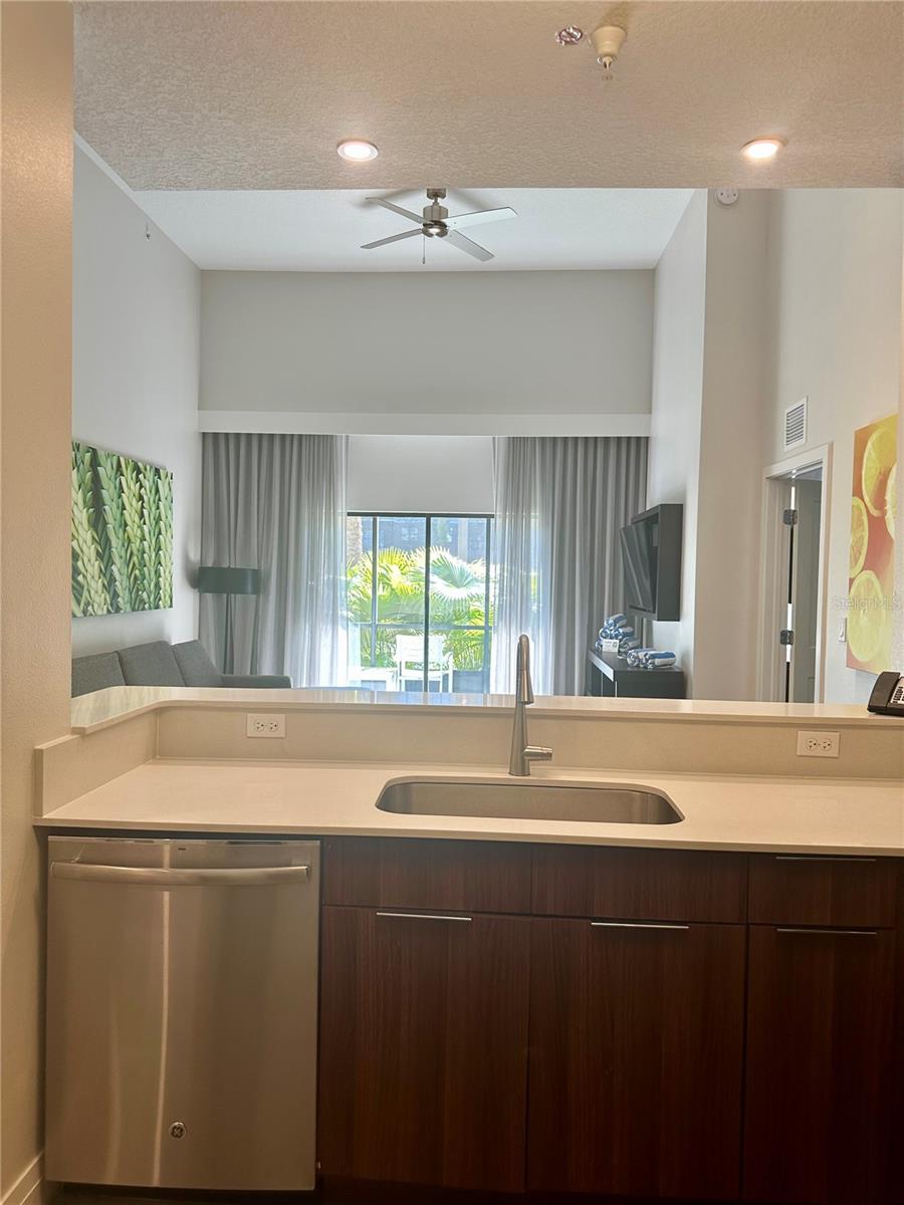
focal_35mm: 24
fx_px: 836
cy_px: 602
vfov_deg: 71.6
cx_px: 452
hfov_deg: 56.8
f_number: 1.78
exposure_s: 1/120
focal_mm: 6.86
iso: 125
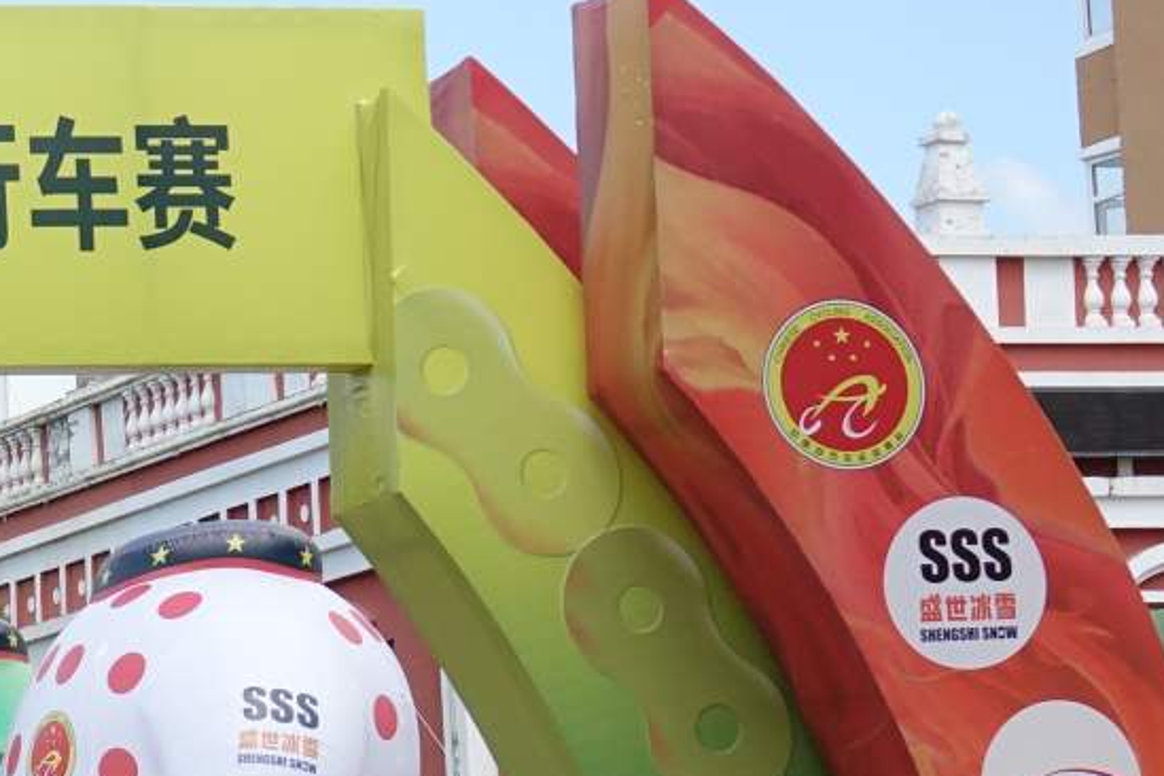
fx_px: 5658
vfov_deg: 7.8
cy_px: 950
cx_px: -570
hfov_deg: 11.3
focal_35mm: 175
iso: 250
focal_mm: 17.55
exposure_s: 1/1600
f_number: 3.2
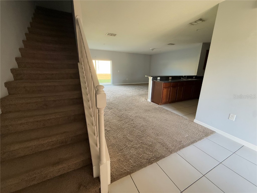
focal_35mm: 14
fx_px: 104
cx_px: 128
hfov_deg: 102.1
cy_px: 96
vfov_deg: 85.7
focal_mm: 2.22
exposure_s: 1/90
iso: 320
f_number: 2.2
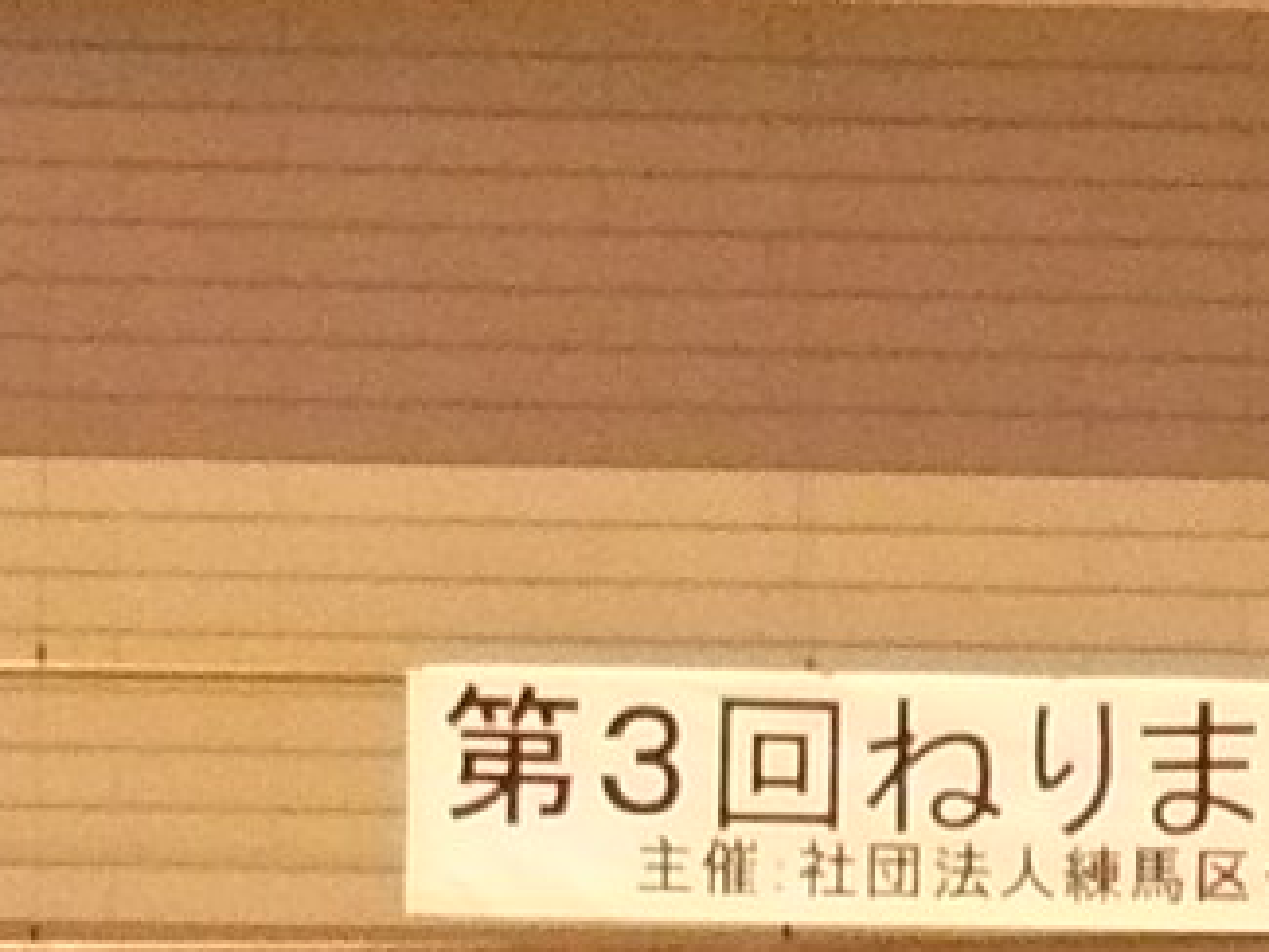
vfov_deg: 4.8
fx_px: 11112
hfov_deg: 6.5
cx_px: 1827
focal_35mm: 303
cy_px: 1787
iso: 400
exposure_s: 1/30
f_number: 2.8
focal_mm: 8.4
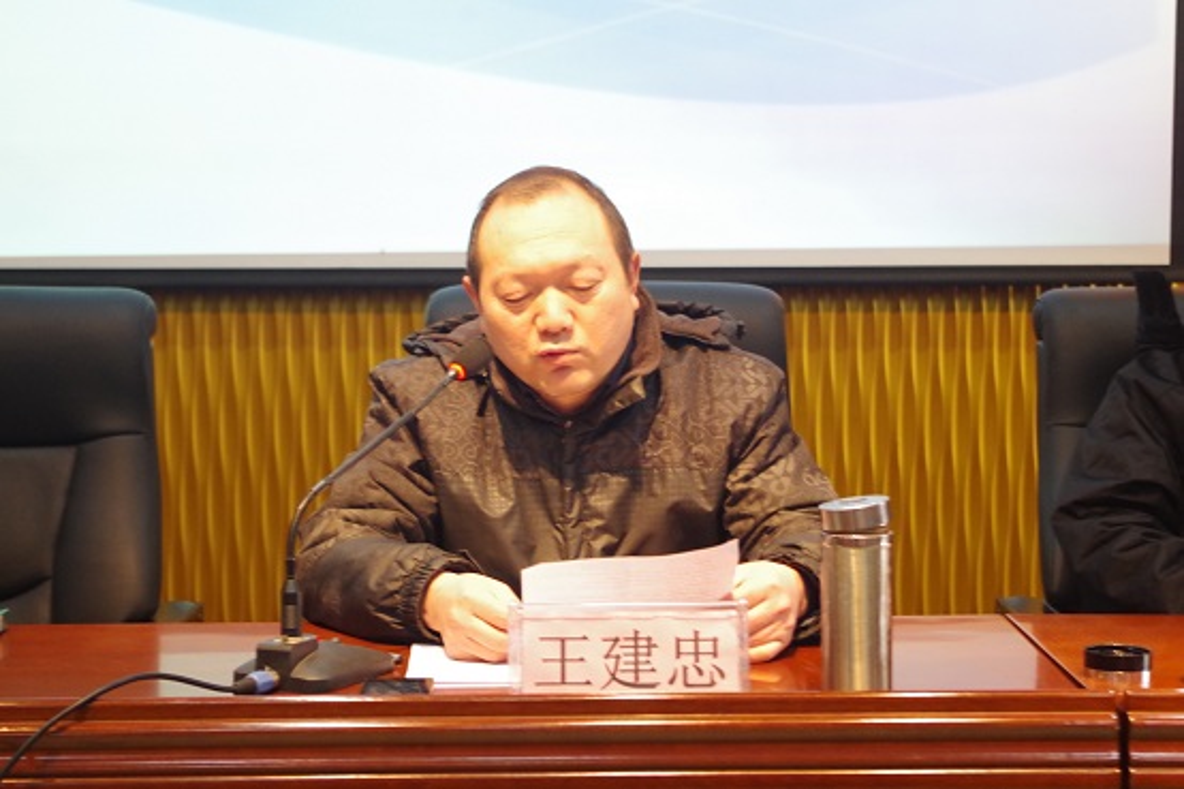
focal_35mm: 75
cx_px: 592
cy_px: 394
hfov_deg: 27.0
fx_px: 2466
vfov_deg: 18.2
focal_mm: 50
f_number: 5.6
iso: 1600
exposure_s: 1/13
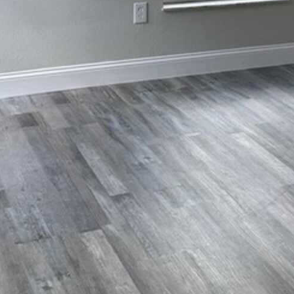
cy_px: -49
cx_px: 191
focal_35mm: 74
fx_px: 711
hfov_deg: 23.3
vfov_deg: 21.8
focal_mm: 6.86
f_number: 1.78
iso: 80
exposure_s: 1/161
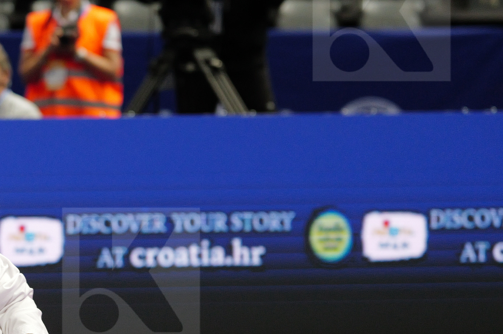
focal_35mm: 304
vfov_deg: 4.5
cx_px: -119
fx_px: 4240
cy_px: 275
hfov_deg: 6.7
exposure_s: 1/1000
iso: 2000
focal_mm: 101
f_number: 2.8
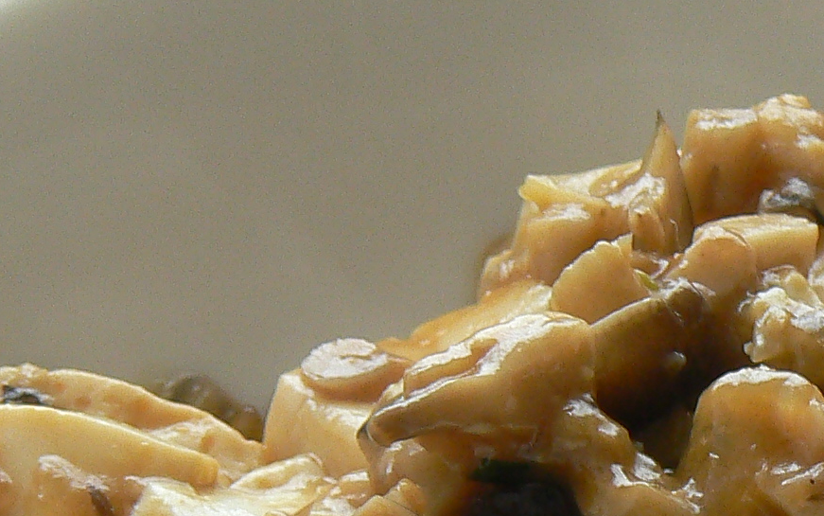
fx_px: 6267
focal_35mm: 279
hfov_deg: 7.5
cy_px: 718
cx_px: 491
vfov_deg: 4.7
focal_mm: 13.7
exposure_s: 1/125
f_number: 4.5
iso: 100
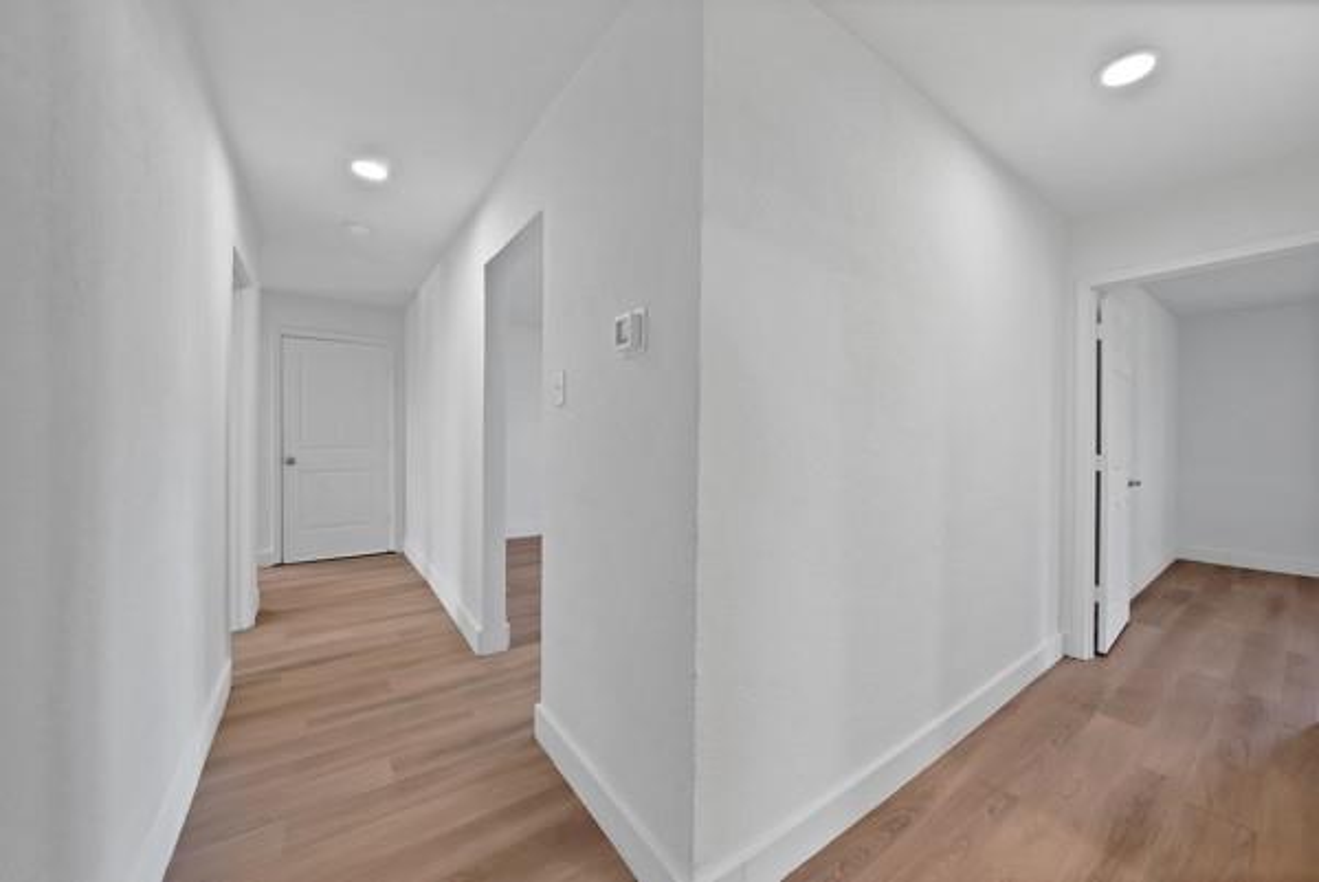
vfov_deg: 90.1
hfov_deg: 112.6
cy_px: 441
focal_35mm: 12
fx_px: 440
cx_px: 660
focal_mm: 12
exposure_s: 1/5
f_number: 9
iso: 640
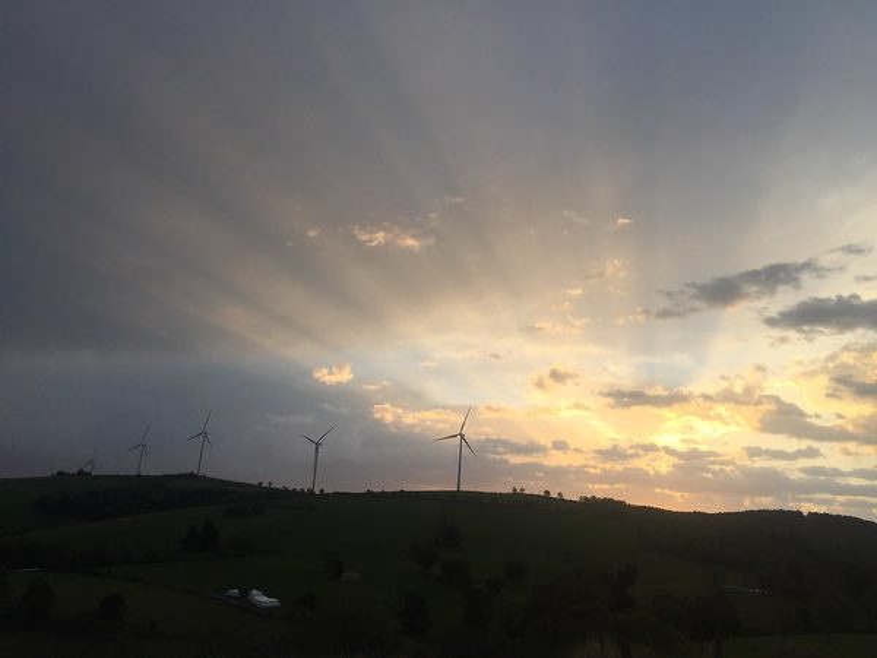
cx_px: 438
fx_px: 735
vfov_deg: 48.2
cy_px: 329
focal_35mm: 29
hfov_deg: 61.7
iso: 32
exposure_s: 1/638
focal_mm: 4.15
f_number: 2.2
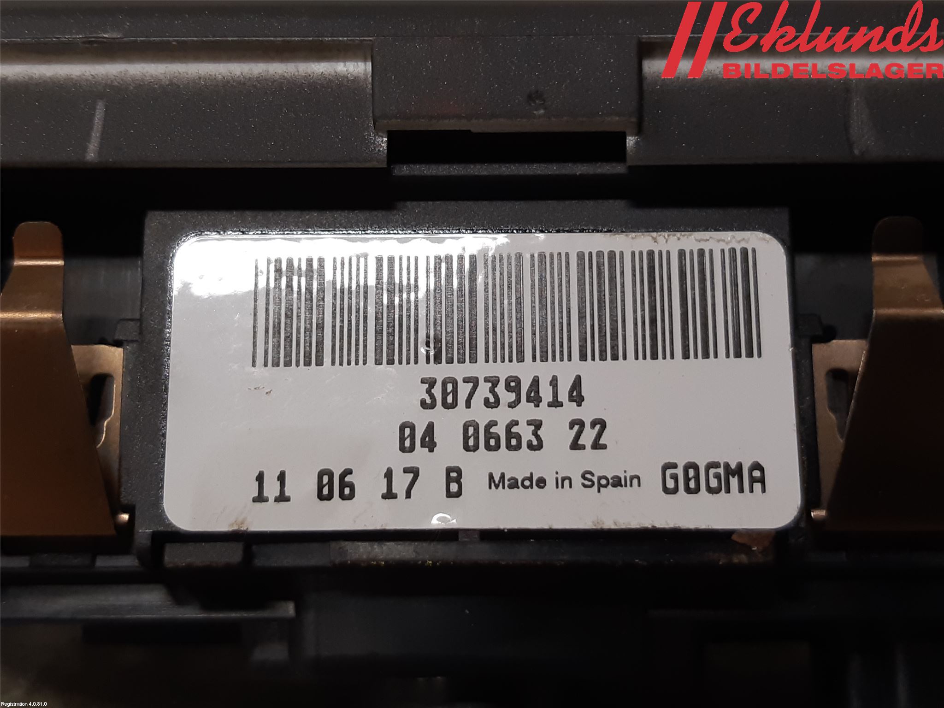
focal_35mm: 26
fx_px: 709
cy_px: 354
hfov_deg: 67.3
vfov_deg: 53.1
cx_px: 472
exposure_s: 1/50
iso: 80
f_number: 1.7
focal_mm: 3.93
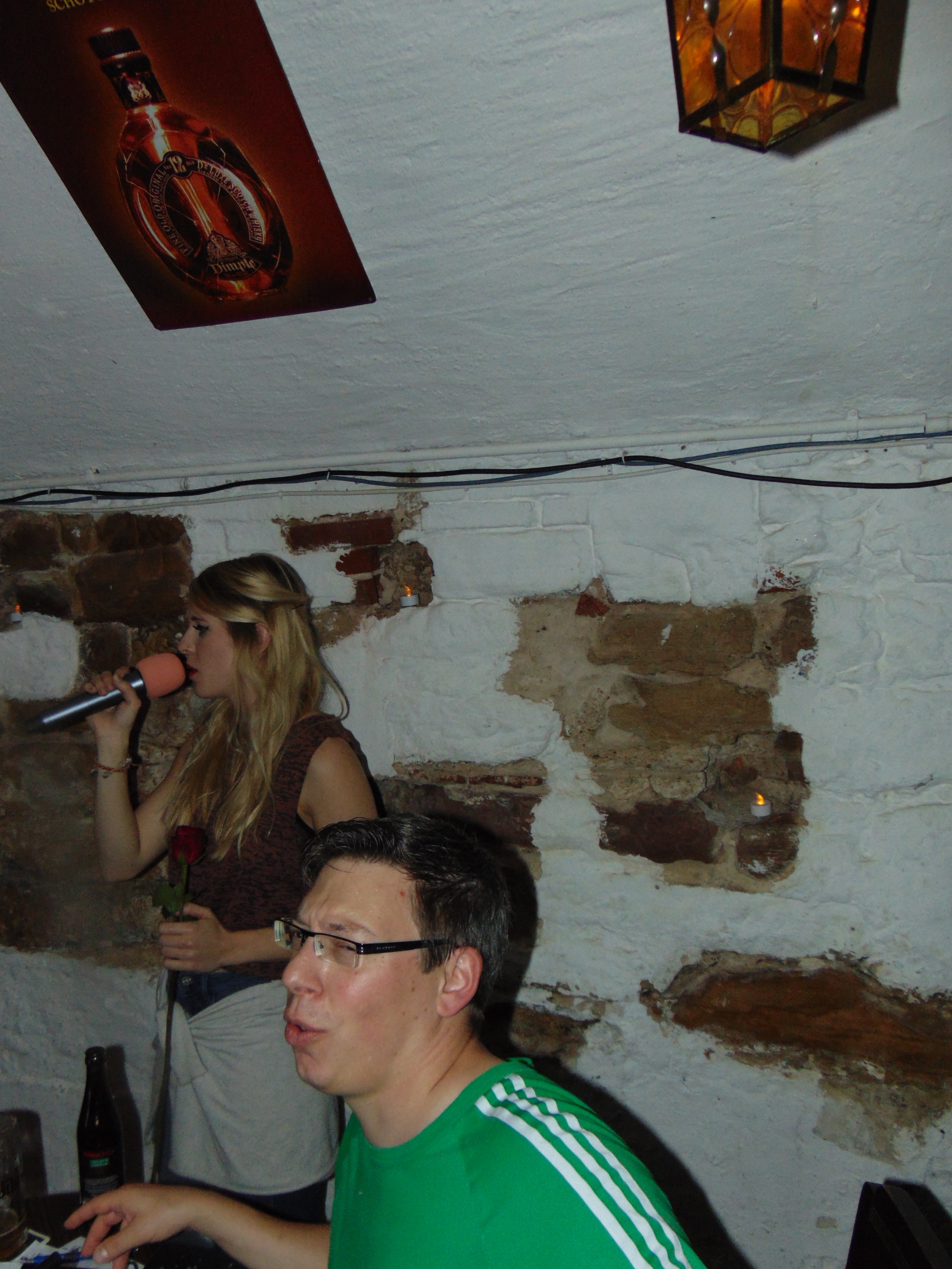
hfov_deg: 48.1
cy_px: 723
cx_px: 411
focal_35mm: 29
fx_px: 1063
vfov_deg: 61.4
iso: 200
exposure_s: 1/30
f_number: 3
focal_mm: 4.5
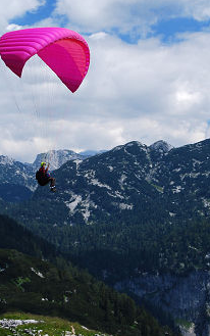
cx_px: 115
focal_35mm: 128
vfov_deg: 16.3
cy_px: 168
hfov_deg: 10.3
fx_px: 1169
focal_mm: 55
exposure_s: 1/250
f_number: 8
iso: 200
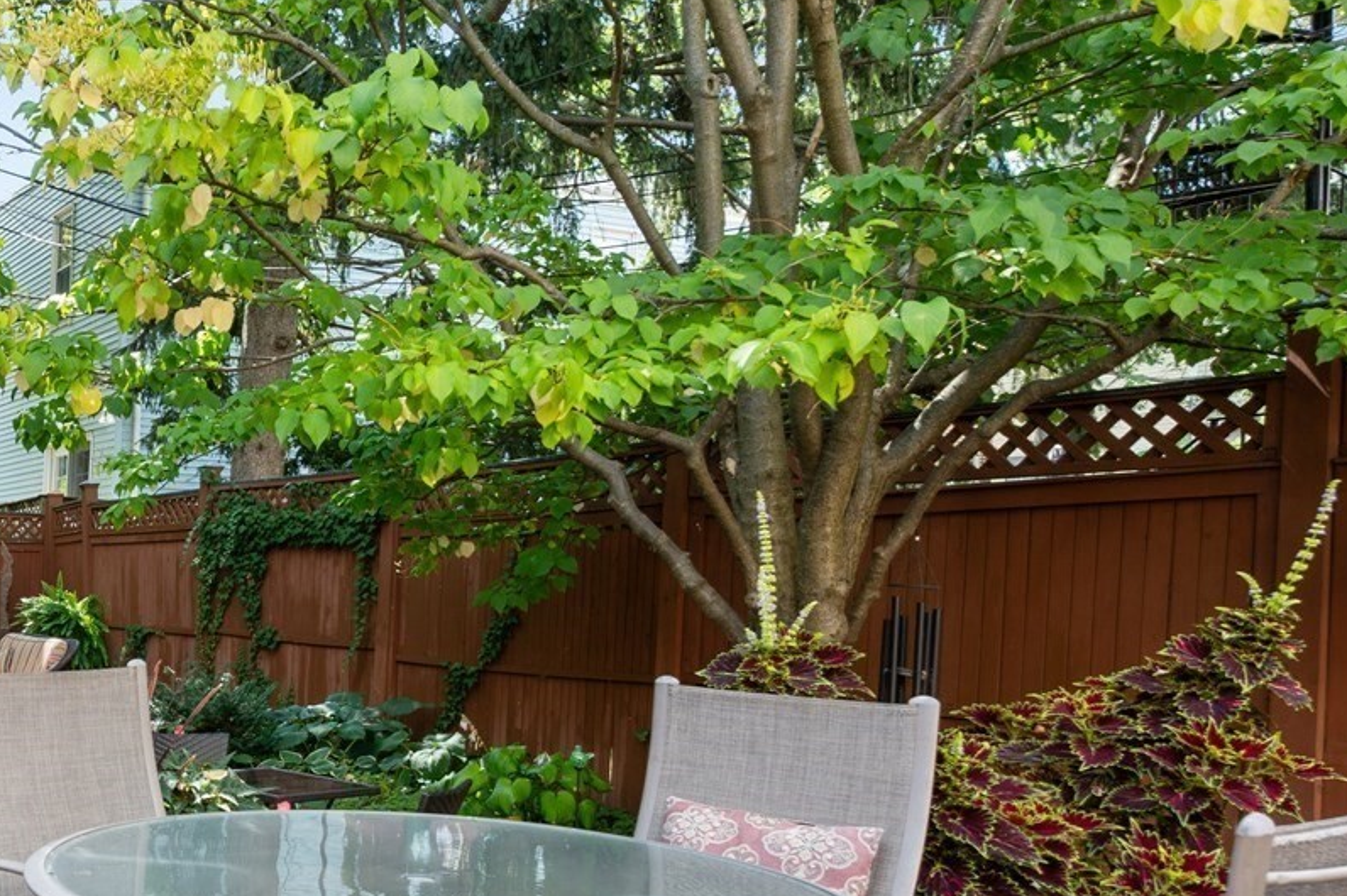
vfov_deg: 36.5
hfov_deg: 44.2
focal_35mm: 36
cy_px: 596
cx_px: -37
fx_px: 1346
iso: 100
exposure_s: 1/25
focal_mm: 14
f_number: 8
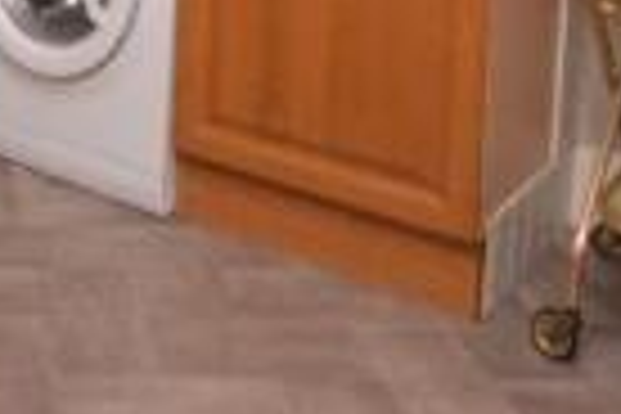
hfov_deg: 26.8
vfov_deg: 16.3
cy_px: -317
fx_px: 1225
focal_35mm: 71
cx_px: -7
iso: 100
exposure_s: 1/60
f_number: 4
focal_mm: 10
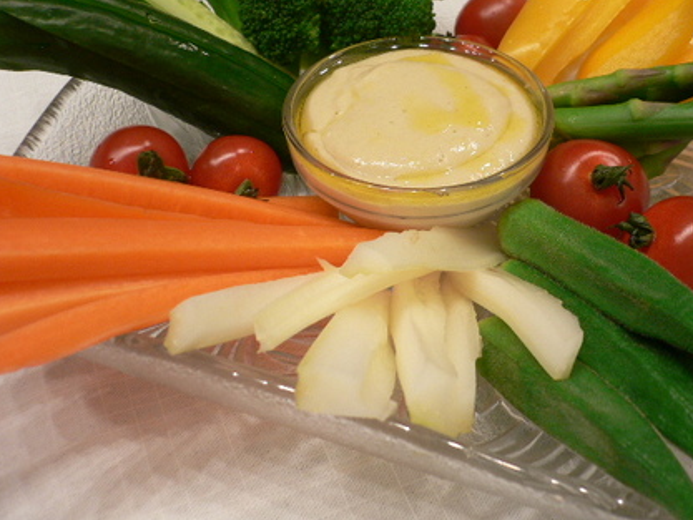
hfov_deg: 44.6
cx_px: 404
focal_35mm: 42
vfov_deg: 34.3
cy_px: 210
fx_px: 841
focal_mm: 5.8
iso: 100
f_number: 2.8
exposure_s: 1/13
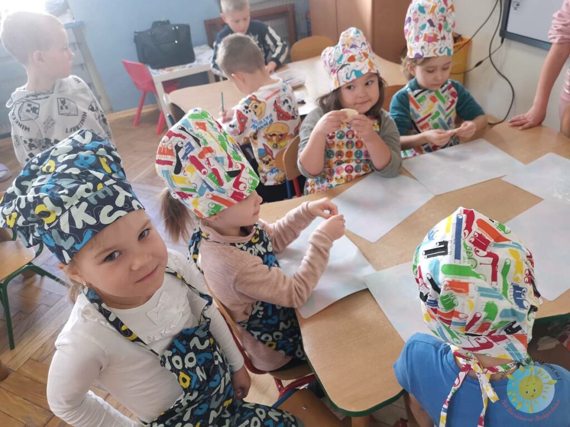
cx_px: 285
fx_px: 445
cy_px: 214
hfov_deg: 65.3
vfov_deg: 51.4
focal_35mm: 27
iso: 250
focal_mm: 5.58
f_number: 1.8
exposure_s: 1/100
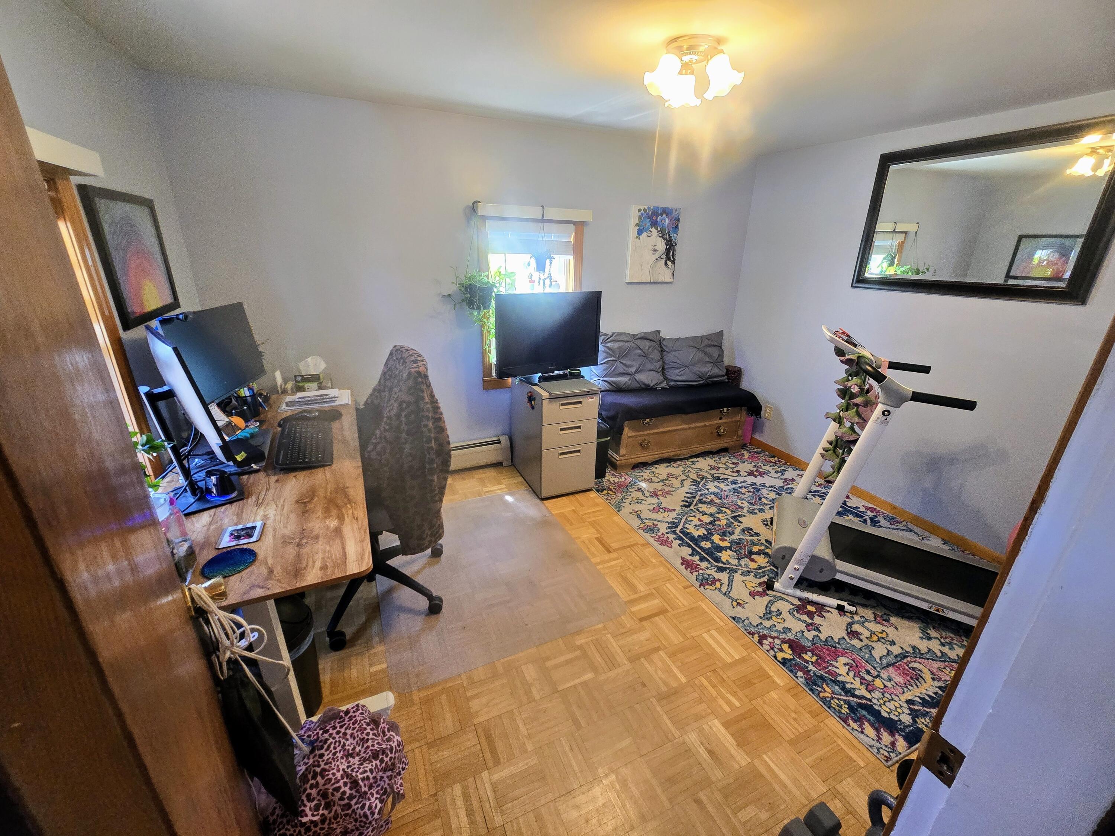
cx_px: 558
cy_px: 418
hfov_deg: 106.2
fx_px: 419
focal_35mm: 13
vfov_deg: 89.9
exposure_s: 1/60
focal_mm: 2.2
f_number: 2.2
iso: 250
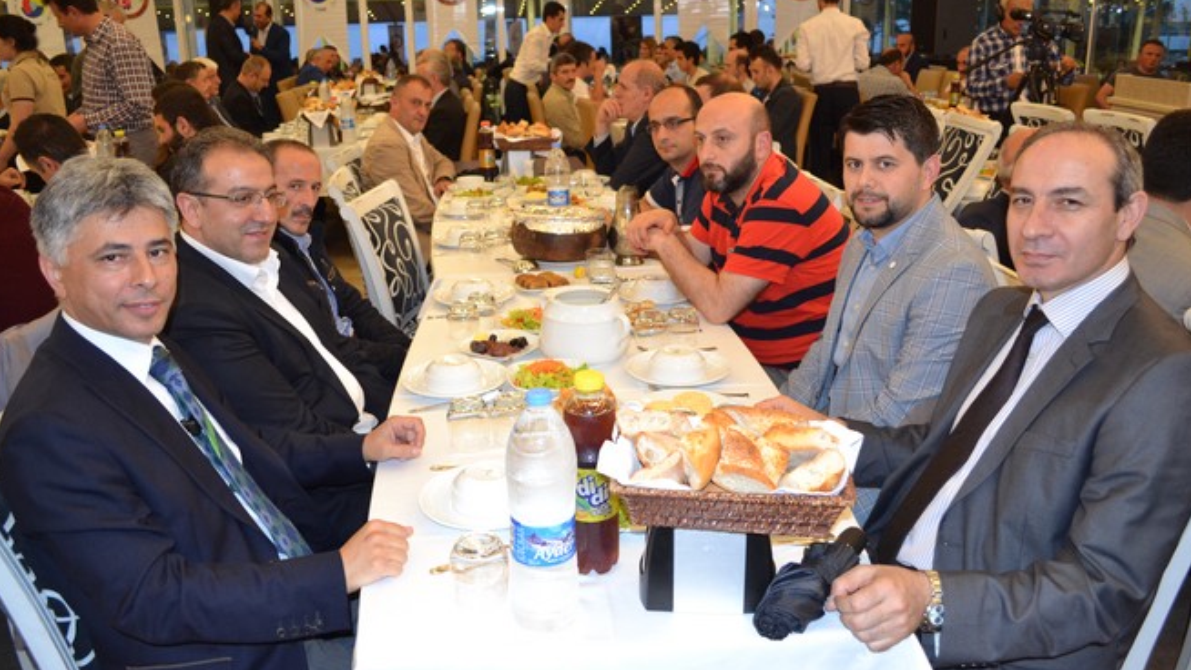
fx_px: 916
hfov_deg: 66.1
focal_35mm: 29
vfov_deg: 40.2
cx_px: 588
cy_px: 307
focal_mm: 18
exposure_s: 1/60
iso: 1250
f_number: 3.5
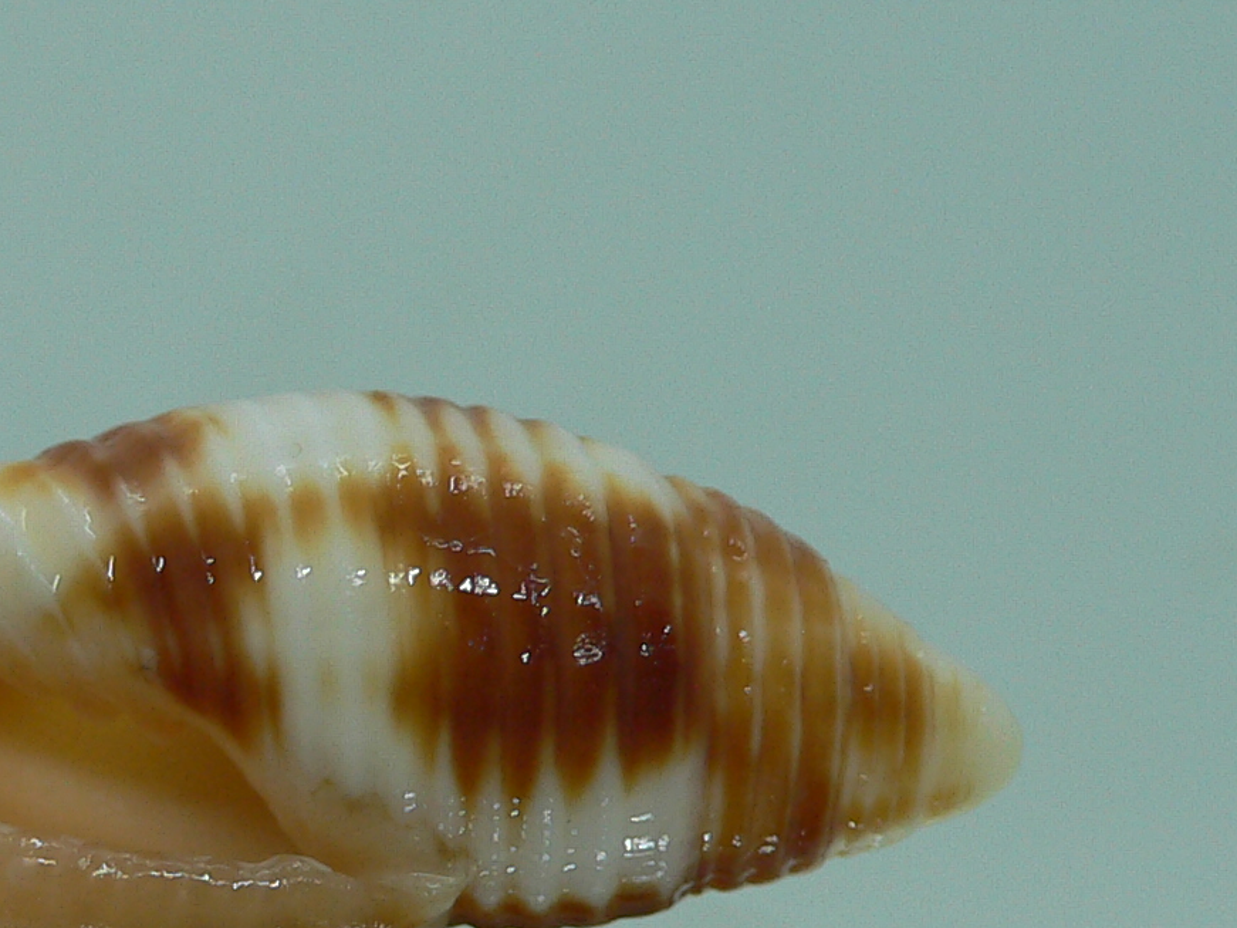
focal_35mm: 81
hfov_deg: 23.9
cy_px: 867
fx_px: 2894
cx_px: 329
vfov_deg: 17.9
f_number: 2.8
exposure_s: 1/60
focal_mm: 4.6
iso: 80
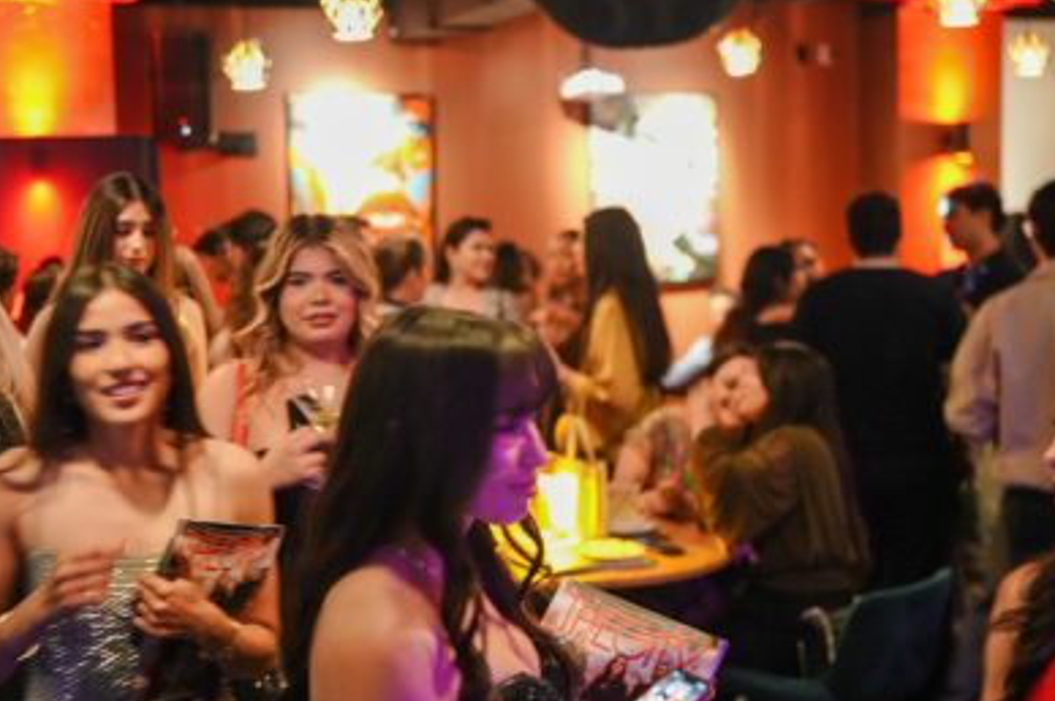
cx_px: 432
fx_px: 1435
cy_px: 338
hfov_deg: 40.2
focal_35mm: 49
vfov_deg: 27.5
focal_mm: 38
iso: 6400
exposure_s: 1/20
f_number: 2.2
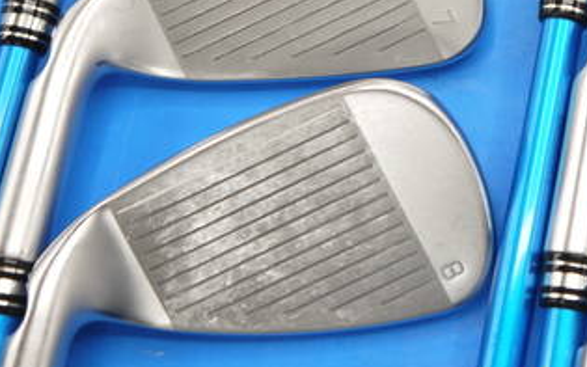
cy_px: -37
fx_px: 1584
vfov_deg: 13.0
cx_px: 581
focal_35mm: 99
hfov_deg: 20.4
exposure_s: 1/60
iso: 200
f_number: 4.4
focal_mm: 23
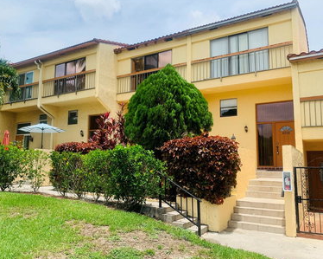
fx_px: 277
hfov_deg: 60.4
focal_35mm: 29
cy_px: 133
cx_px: 149
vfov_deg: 50.0
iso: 25
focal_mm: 4.25
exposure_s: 1/1812
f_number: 1.8
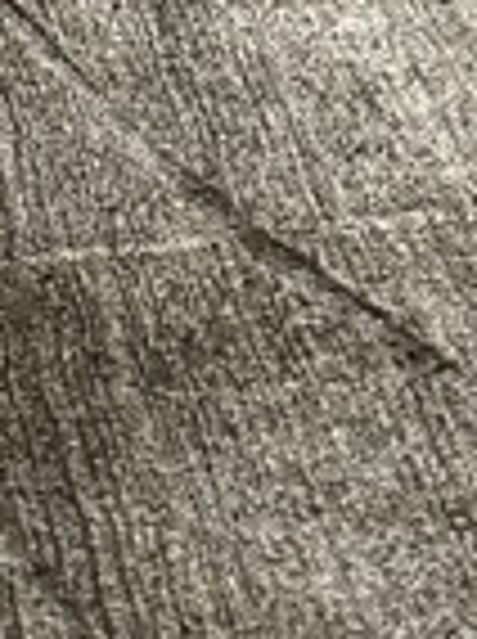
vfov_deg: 9.3
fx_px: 3741
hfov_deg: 7.2
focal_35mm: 203
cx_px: 652
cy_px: -544
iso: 3200
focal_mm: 6.76
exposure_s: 1/17
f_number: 1.78
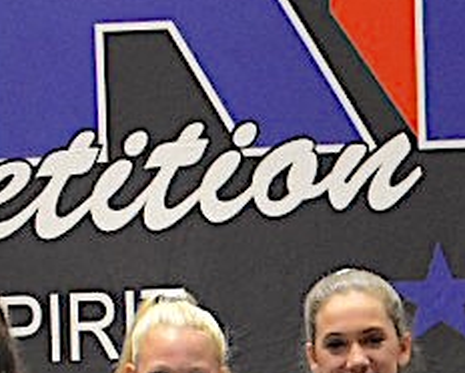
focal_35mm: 177
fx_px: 2438
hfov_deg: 10.3
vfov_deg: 8.3
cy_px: 780
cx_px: 816
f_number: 5.6
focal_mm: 18
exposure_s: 1/125
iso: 6400
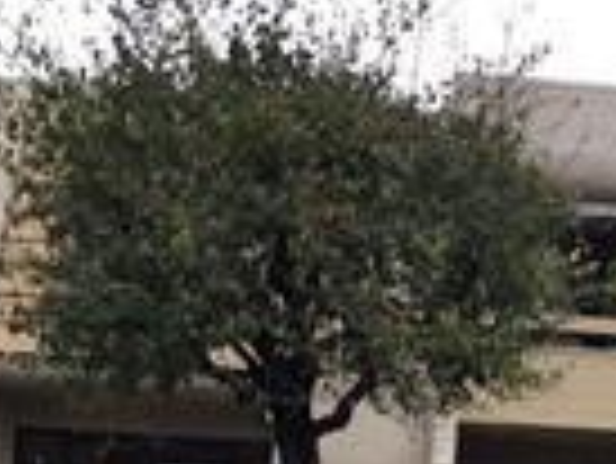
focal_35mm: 77
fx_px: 1371
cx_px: 551
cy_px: 523
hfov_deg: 24.6
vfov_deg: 18.4
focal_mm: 3.3
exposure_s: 1/120
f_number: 2.4
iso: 32
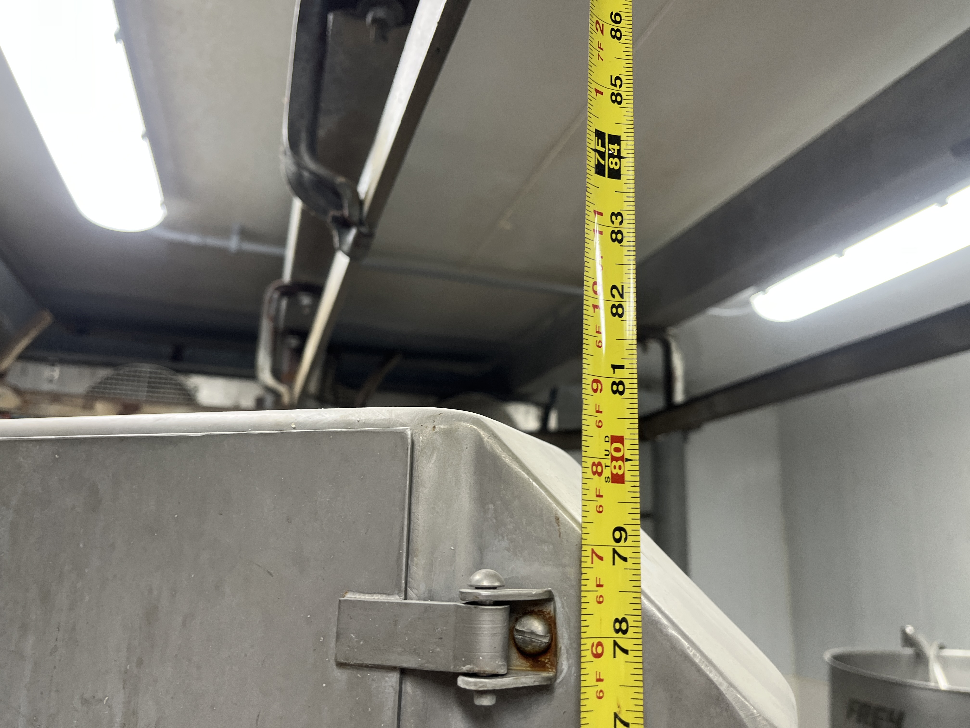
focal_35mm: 26
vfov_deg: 53.1
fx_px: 729
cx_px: 485
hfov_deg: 67.3
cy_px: 364
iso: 100
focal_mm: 5.1
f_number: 1.6
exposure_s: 1/120
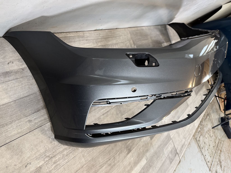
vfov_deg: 56.8
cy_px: 86
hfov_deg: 71.6
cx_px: 116
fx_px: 160
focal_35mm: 24
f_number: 1.78
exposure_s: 1/50
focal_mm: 6.76
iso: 160
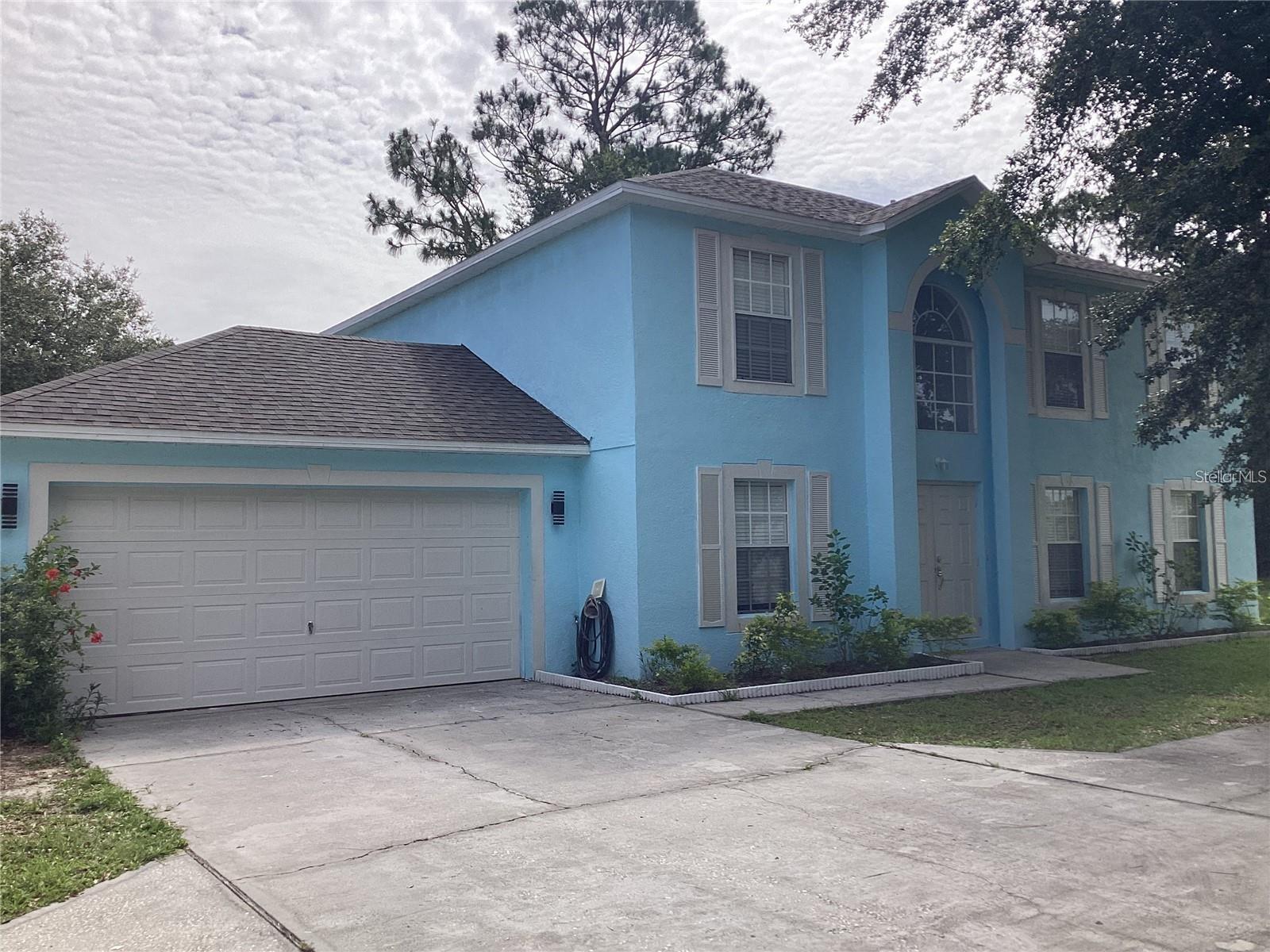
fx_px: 1137
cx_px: 635
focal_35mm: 31
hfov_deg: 58.4
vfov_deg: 45.4
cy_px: 476
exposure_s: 1/1631
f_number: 2.4
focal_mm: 3.3
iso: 25
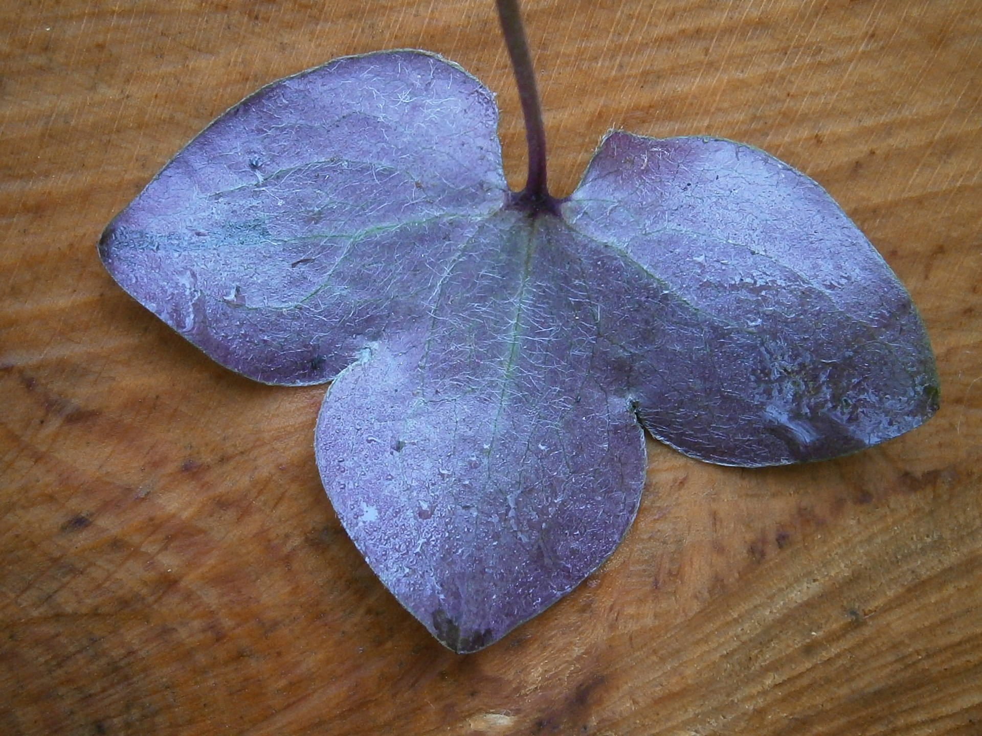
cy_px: 368
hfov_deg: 40.4
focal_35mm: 47
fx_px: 1333
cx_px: 491
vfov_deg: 30.9
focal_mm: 8.3
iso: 500
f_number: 3.4
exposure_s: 1/125
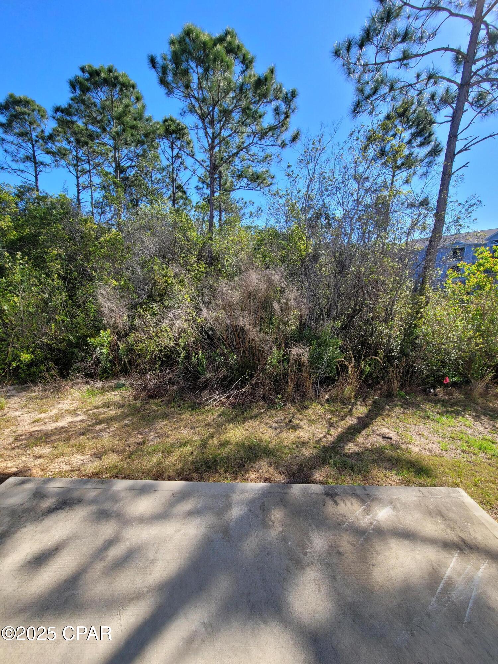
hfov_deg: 89.9
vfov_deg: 106.2
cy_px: 332
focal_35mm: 13
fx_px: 249
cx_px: 249
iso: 50
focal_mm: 2.2
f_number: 2.2
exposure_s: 1/1047
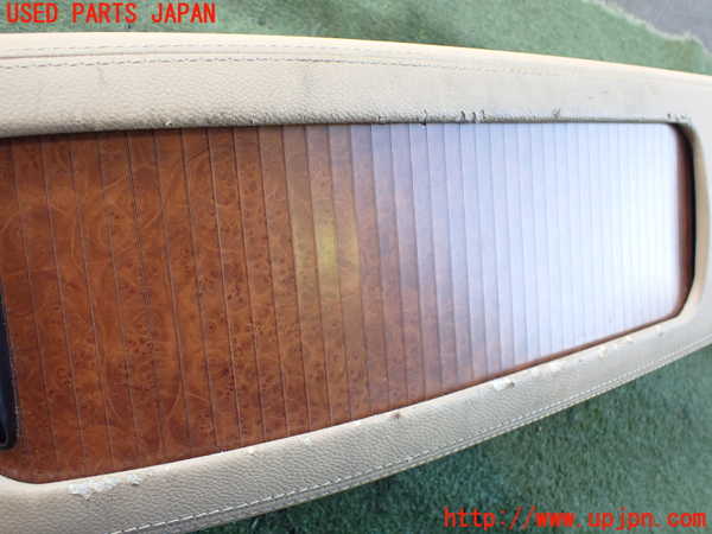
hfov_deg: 60.0
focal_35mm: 30
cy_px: 267
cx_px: 356
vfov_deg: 46.8
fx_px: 617
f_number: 2.3
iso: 250
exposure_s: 1/125
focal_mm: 5.4
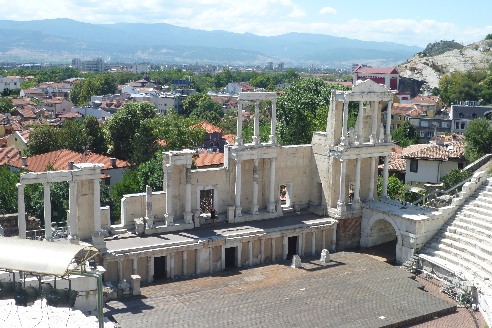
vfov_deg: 30.5
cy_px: 158
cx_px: 247
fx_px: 601
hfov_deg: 44.5
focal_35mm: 44
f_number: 3.3
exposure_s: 1/640
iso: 80
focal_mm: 7.5
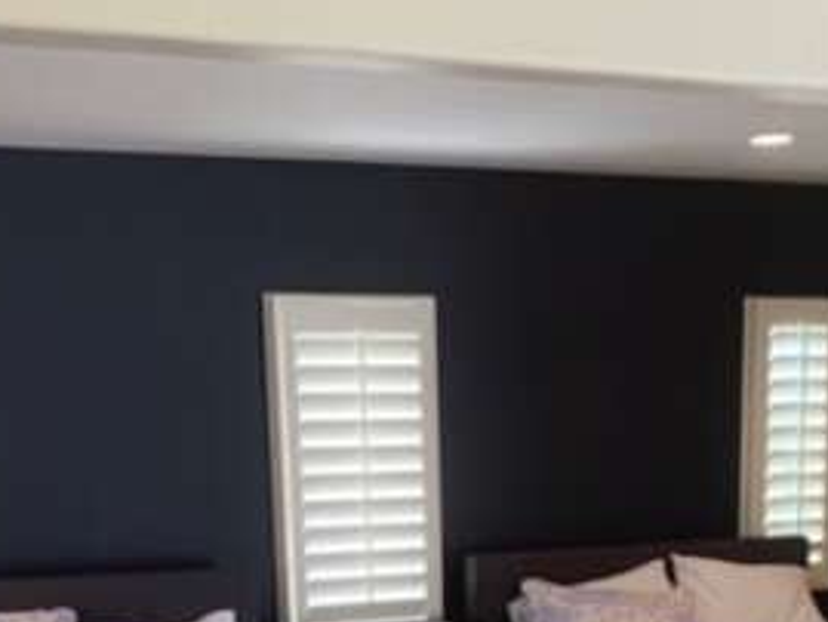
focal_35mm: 66
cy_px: 754
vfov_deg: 20.7
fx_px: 1579
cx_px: 519
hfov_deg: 29.3
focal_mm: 4.25
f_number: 1.8
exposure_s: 1/60
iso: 80
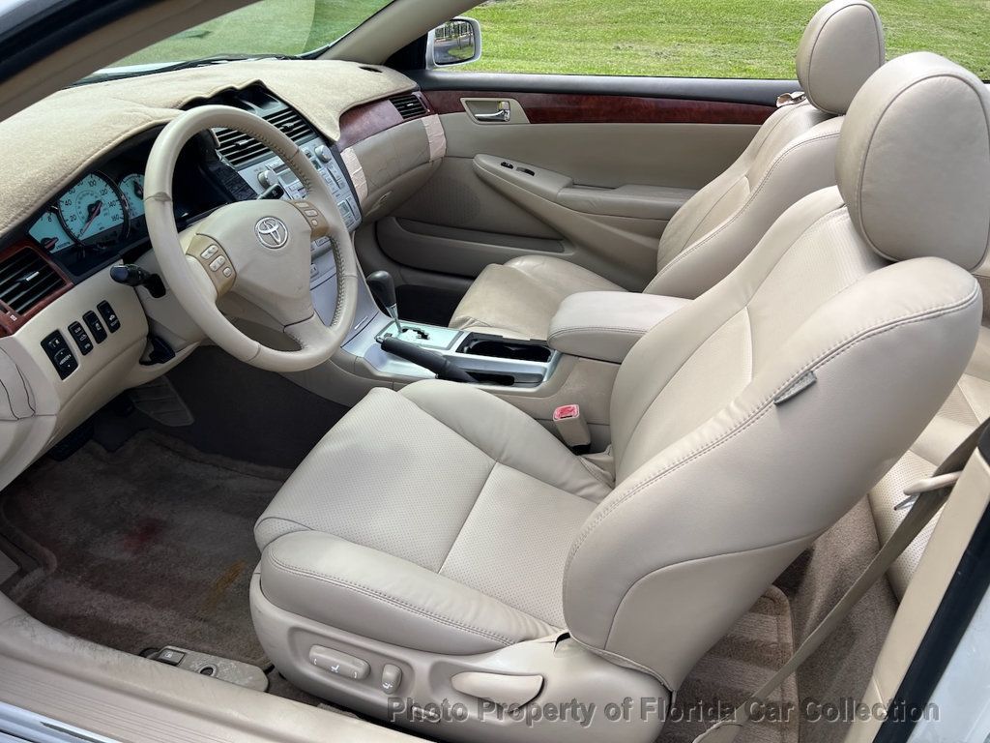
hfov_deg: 67.3
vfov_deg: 53.1
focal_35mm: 26
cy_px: 372
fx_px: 744
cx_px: 495
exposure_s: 1/1808
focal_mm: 5.7
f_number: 1.5
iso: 50
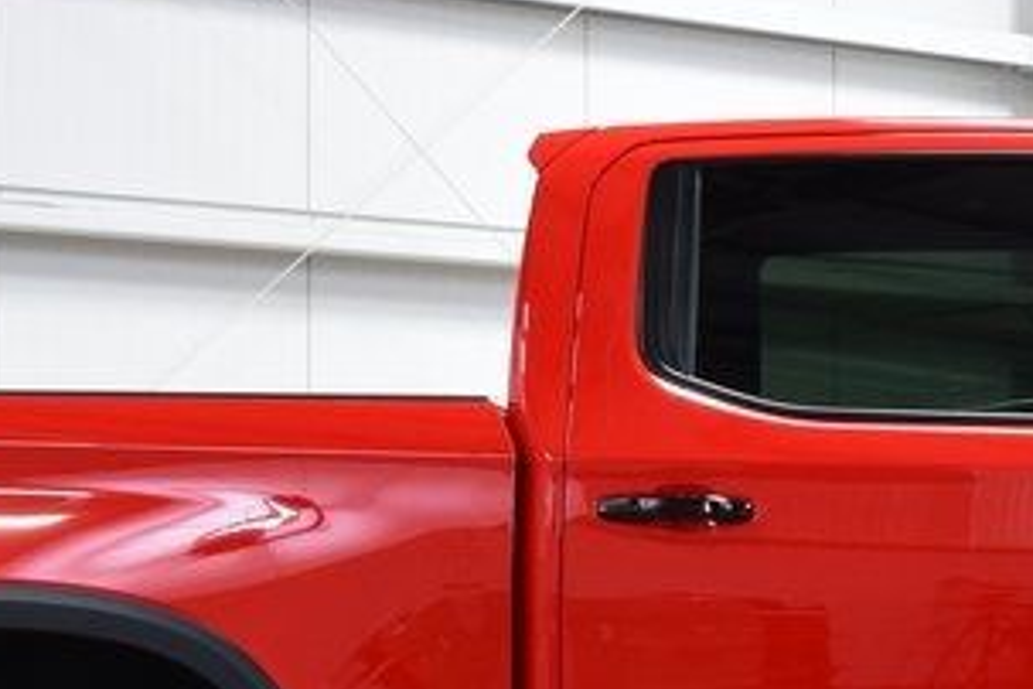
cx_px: 989
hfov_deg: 14.3
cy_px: 680
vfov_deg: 9.6
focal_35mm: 142
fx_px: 4074
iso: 640
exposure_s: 1/15
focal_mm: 28
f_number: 6.3
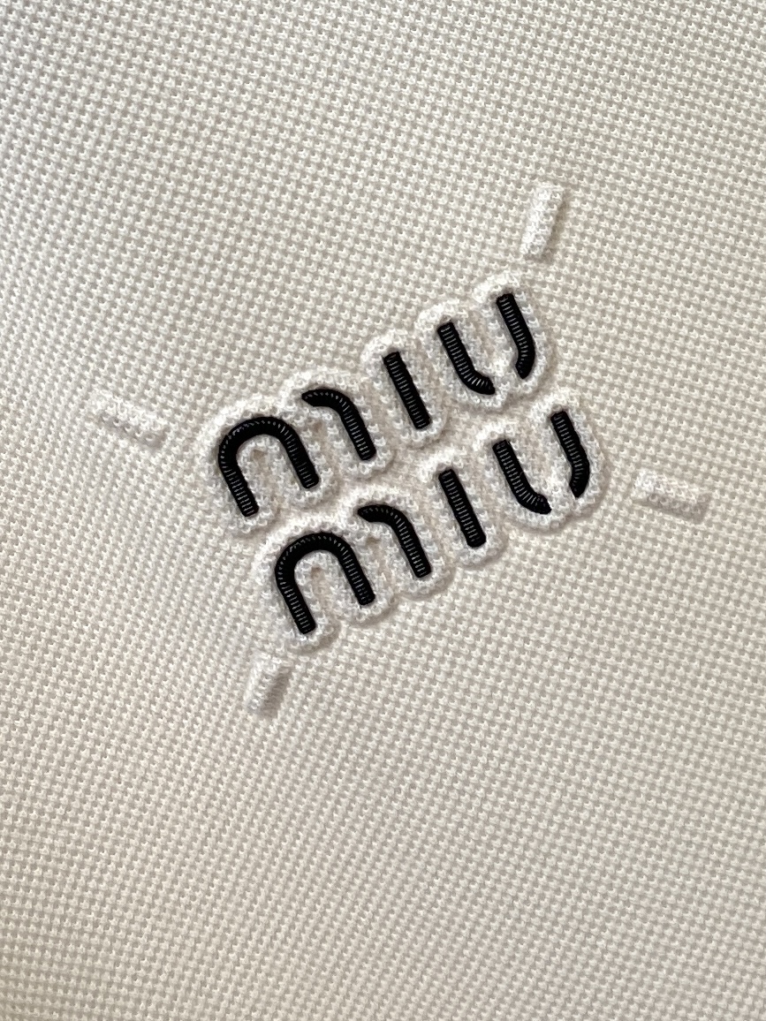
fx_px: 767
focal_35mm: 26
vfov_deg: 67.3
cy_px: 510
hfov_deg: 53.1
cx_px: 383
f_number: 1.8
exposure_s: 1/122
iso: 50
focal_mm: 4.25
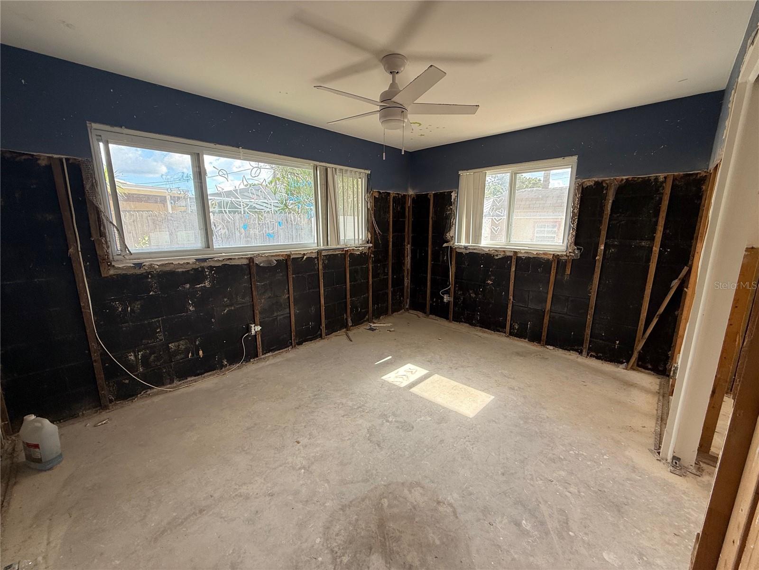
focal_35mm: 14
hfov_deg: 102.1
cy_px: 285
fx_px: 307
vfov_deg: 85.7
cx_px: 380
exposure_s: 1/119
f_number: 2.2
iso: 64
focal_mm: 2.22
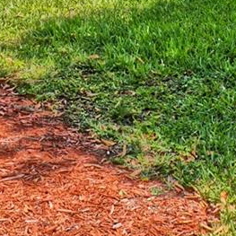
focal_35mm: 124
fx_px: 956
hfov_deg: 14.0
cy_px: -75
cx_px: 177
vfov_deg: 13.5
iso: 100
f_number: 7.1
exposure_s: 1/160
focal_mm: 16
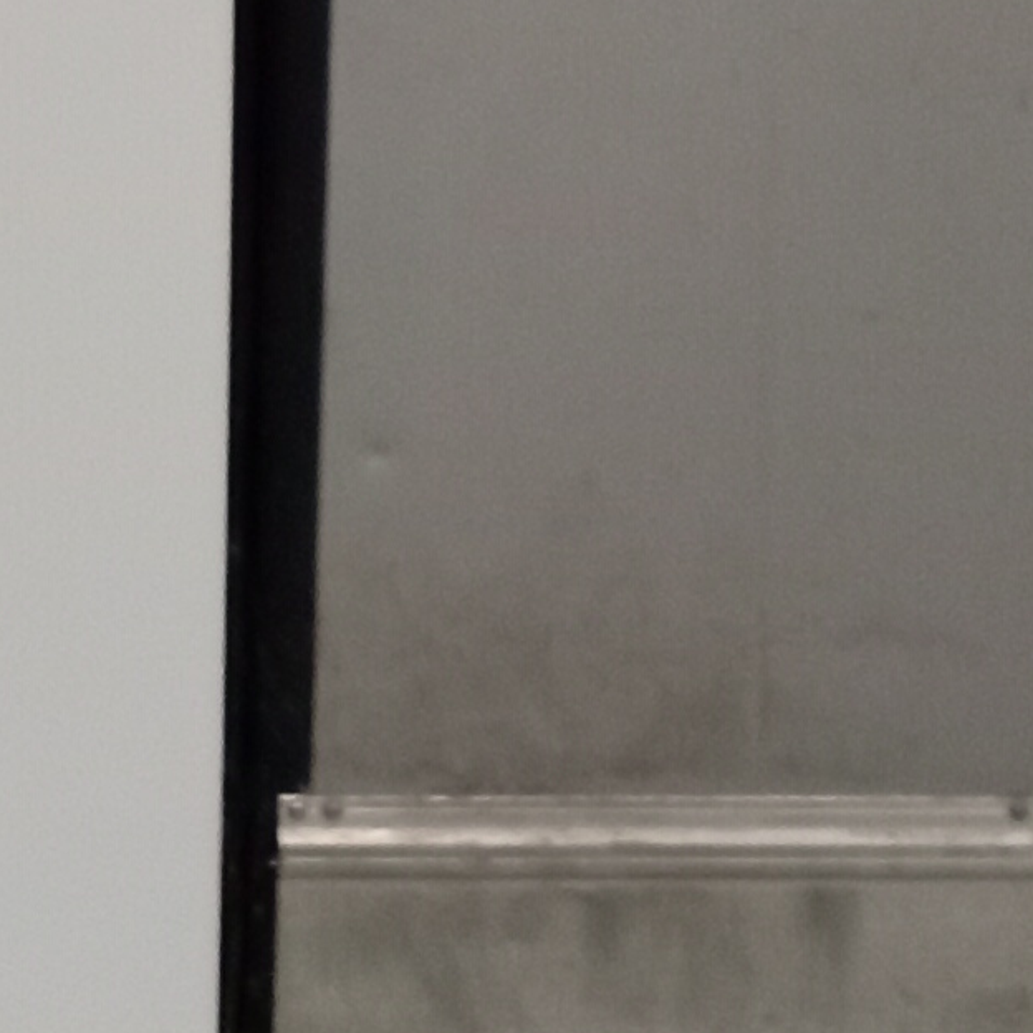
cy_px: -843
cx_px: -523
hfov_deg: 10.8
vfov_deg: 10.5
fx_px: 5267
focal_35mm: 156
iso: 751
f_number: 1.8
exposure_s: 1/25
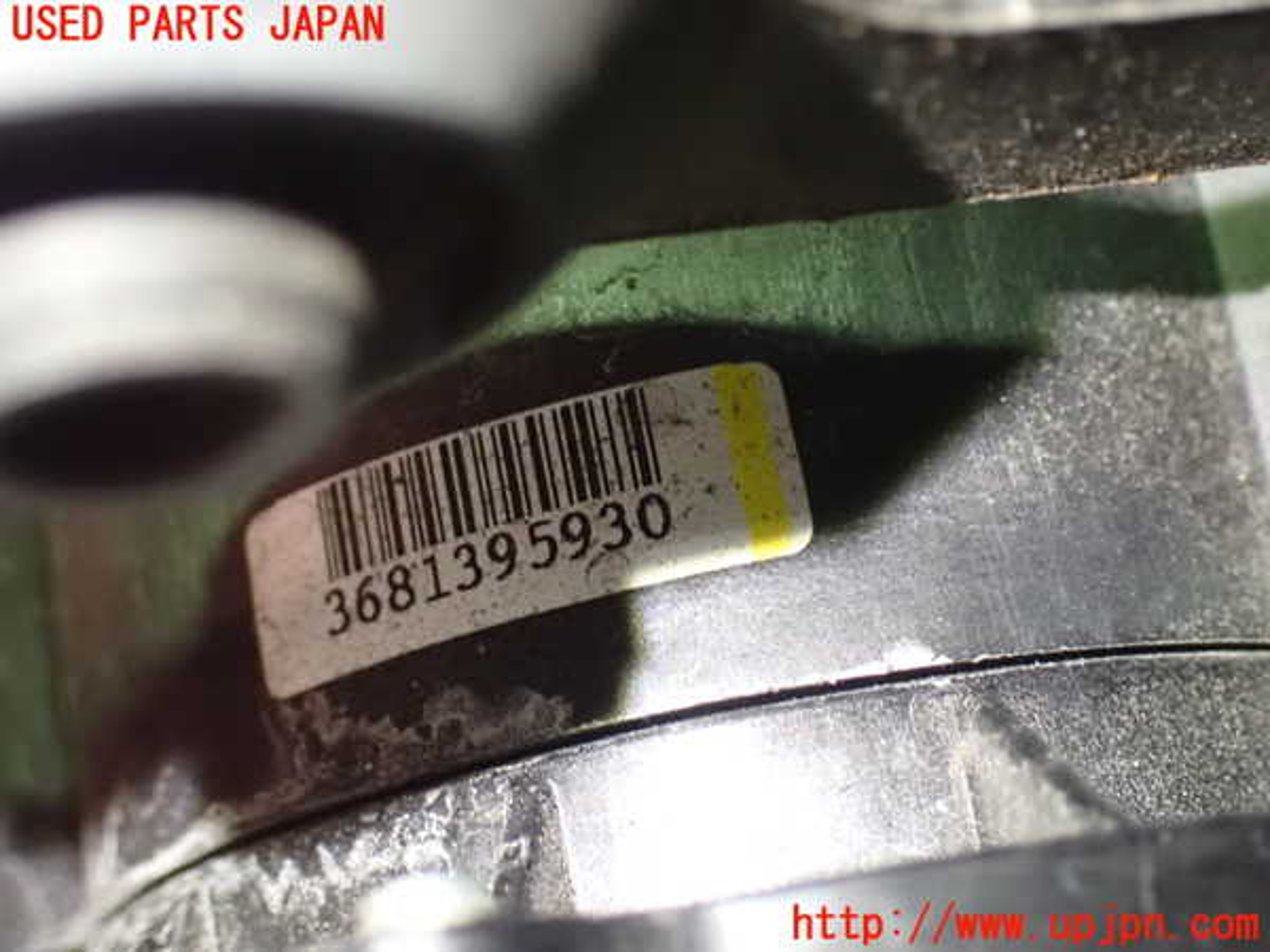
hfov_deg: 27.4
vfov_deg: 20.7
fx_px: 2605
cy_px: 476
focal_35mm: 71
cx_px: 635
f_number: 3.9
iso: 1600
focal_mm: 12.73
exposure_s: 1/40
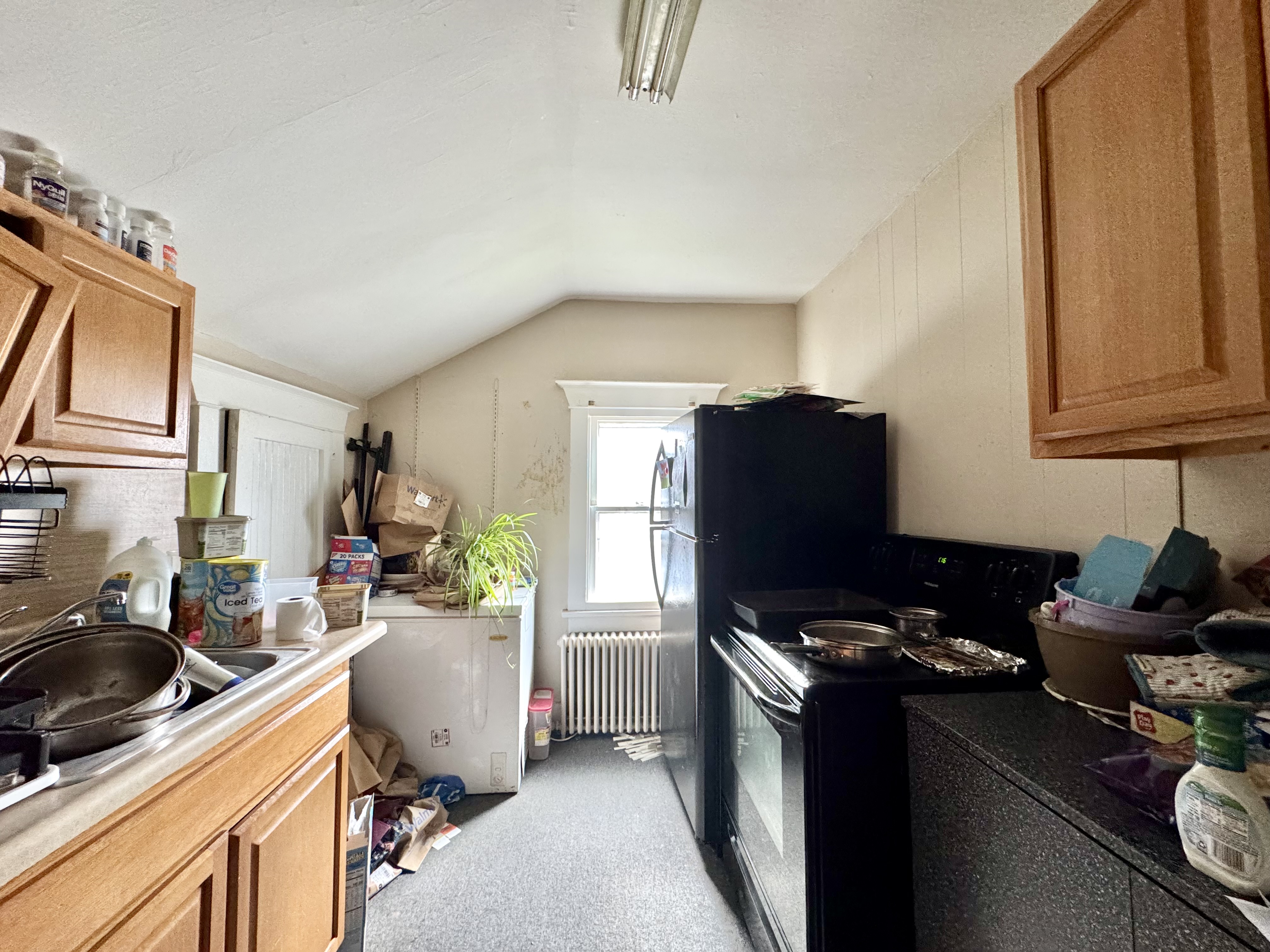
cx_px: 635
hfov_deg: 102.1
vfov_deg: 85.7
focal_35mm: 14
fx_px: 514
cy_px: 476
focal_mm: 2.22
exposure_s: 1/60
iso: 500
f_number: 2.2
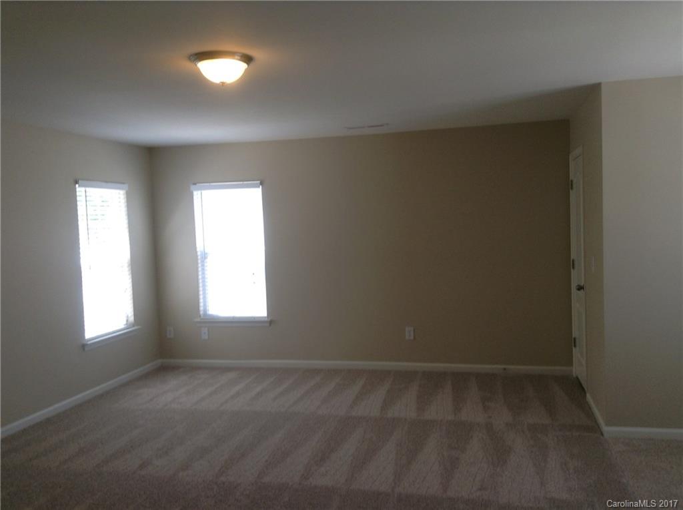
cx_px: 342
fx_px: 650
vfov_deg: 42.8
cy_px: 255
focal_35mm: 33
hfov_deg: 55.4
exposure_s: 1/30
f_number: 2.4
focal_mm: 3.3
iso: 25
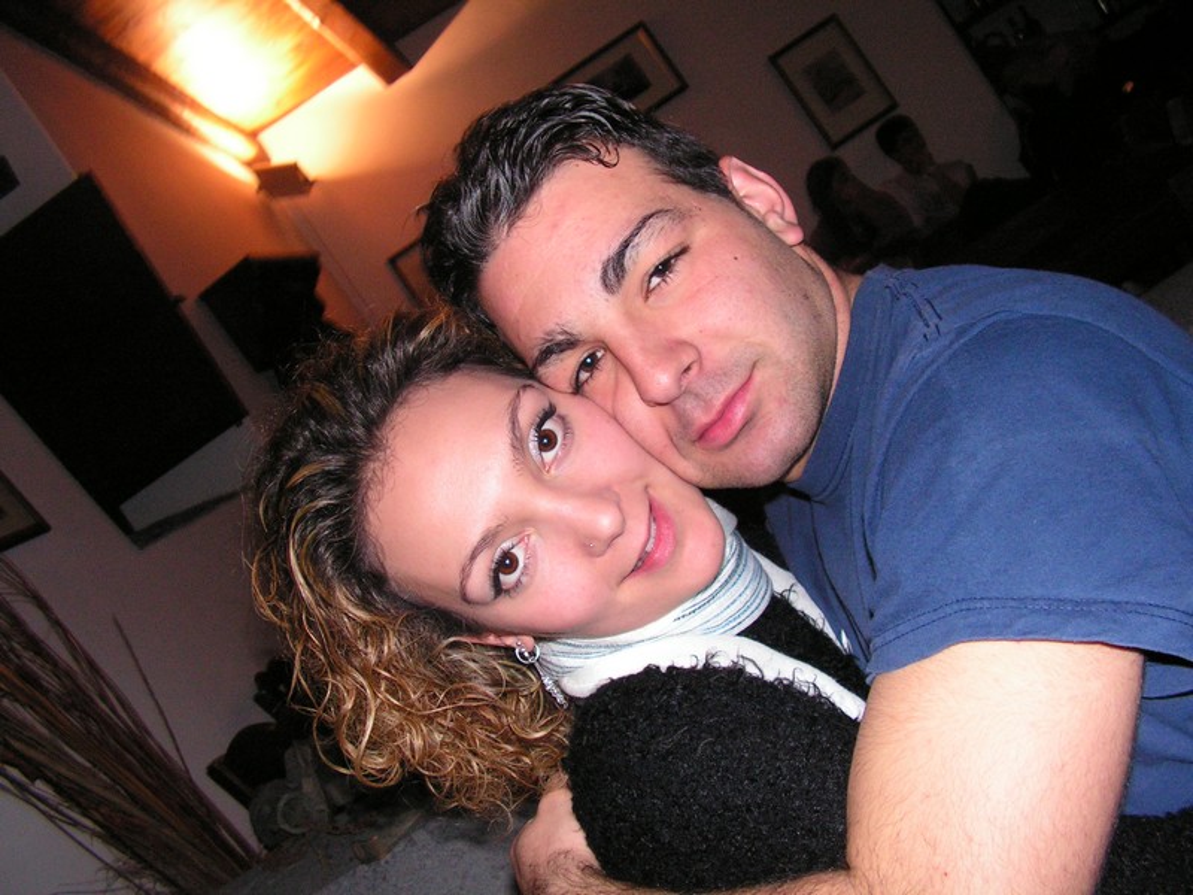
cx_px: 596
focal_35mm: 36
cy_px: 448
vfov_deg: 39.7
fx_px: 1241
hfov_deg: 51.4
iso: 200
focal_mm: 6
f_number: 3.2
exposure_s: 1/40
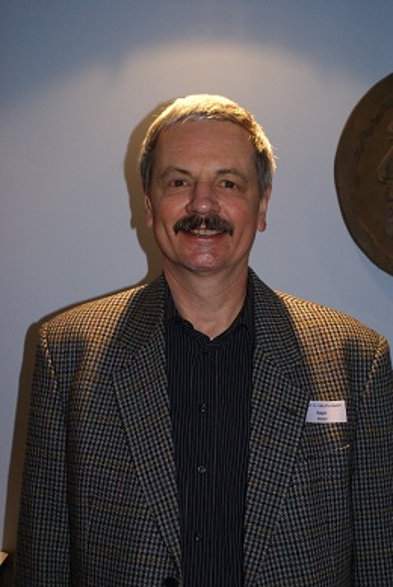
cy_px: 294
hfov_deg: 30.0
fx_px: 734
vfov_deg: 43.5
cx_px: 196
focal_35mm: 45
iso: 400
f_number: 5.6
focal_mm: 30
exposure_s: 1/60
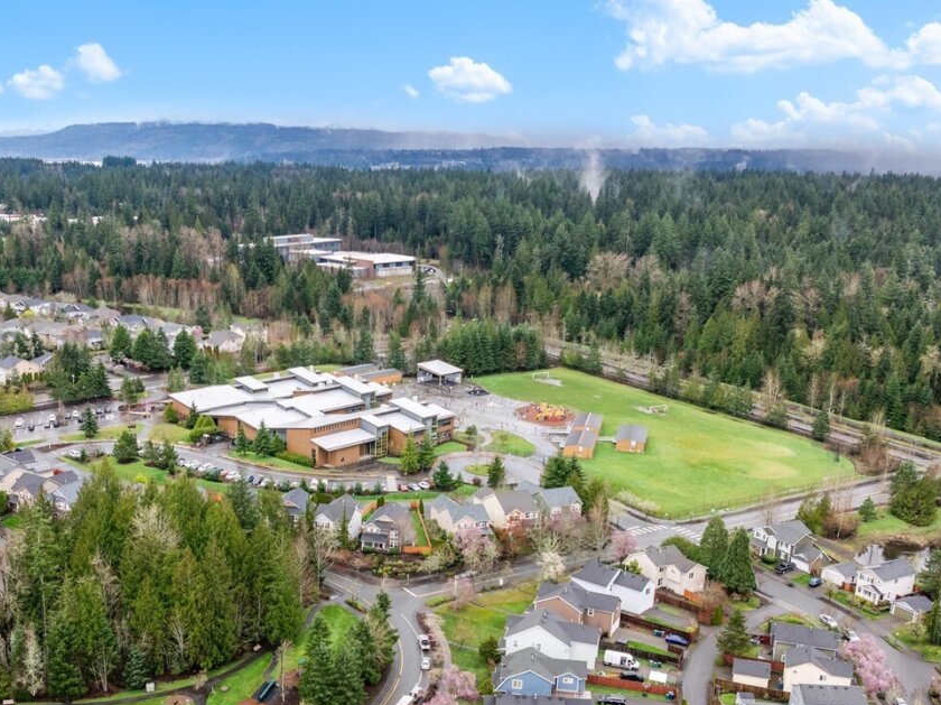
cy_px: 507
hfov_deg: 46.1
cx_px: 311
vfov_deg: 35.3
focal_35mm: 40
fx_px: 1087
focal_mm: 12.29
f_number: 2.8
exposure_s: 1/640
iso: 130
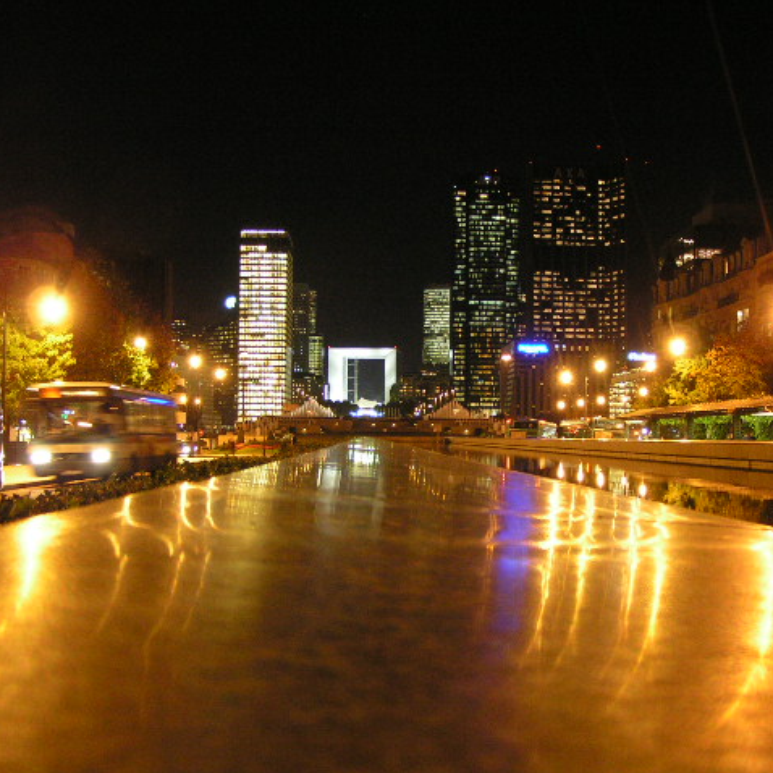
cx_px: 472
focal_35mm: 45
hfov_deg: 37.4
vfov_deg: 37.6
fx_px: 1137
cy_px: 386
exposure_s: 1/3
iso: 200
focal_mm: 6.3
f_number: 2.8
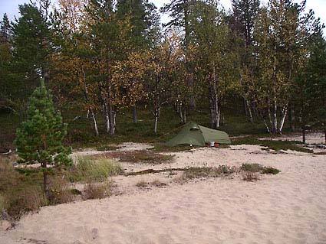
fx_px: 358
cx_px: 163
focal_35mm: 38
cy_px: 122
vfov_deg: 37.7
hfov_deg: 49.0
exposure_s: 1/125
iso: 50
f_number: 2.8
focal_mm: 6
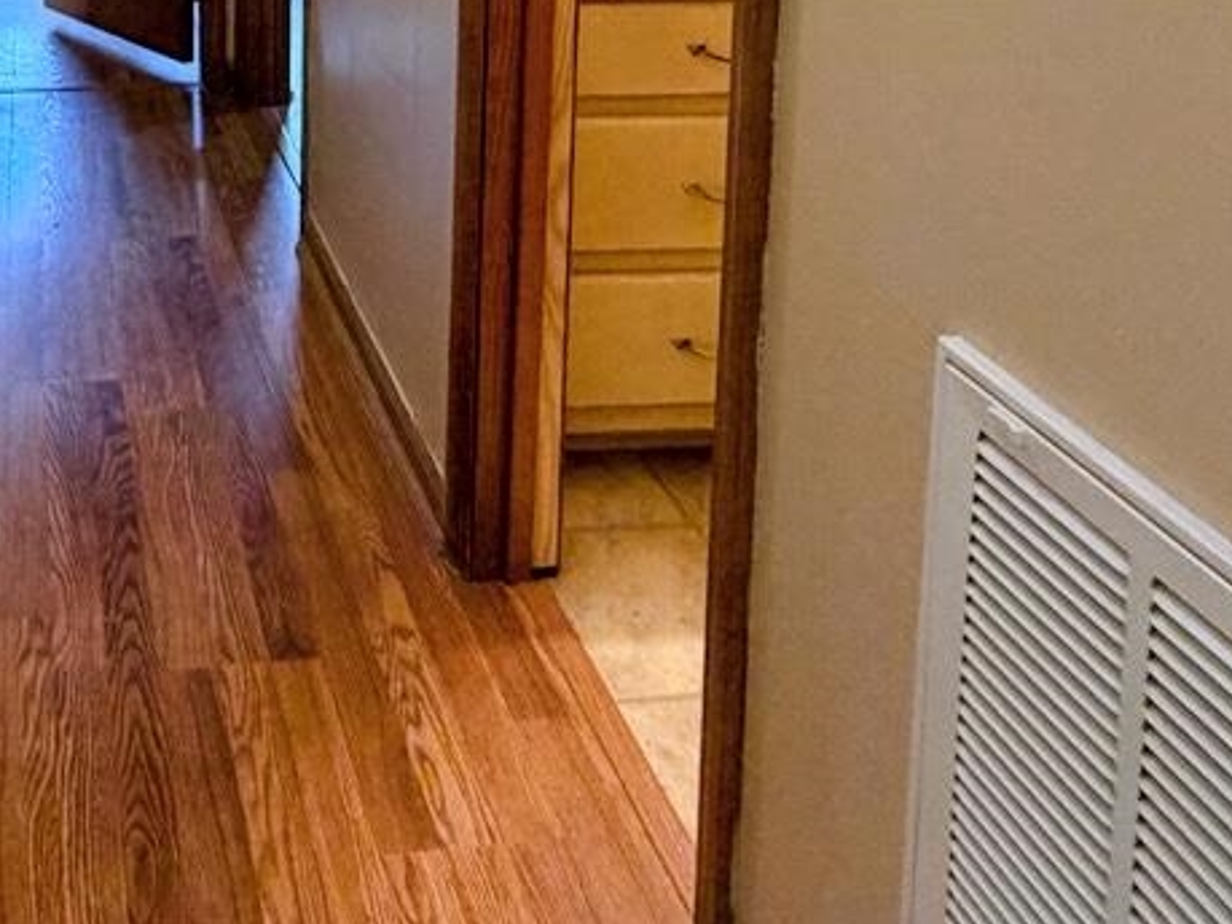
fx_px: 1423
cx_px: 146
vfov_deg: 29.6
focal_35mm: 40
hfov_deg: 43.2
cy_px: -243
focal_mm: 2.22
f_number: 2.2
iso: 320
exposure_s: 1/60
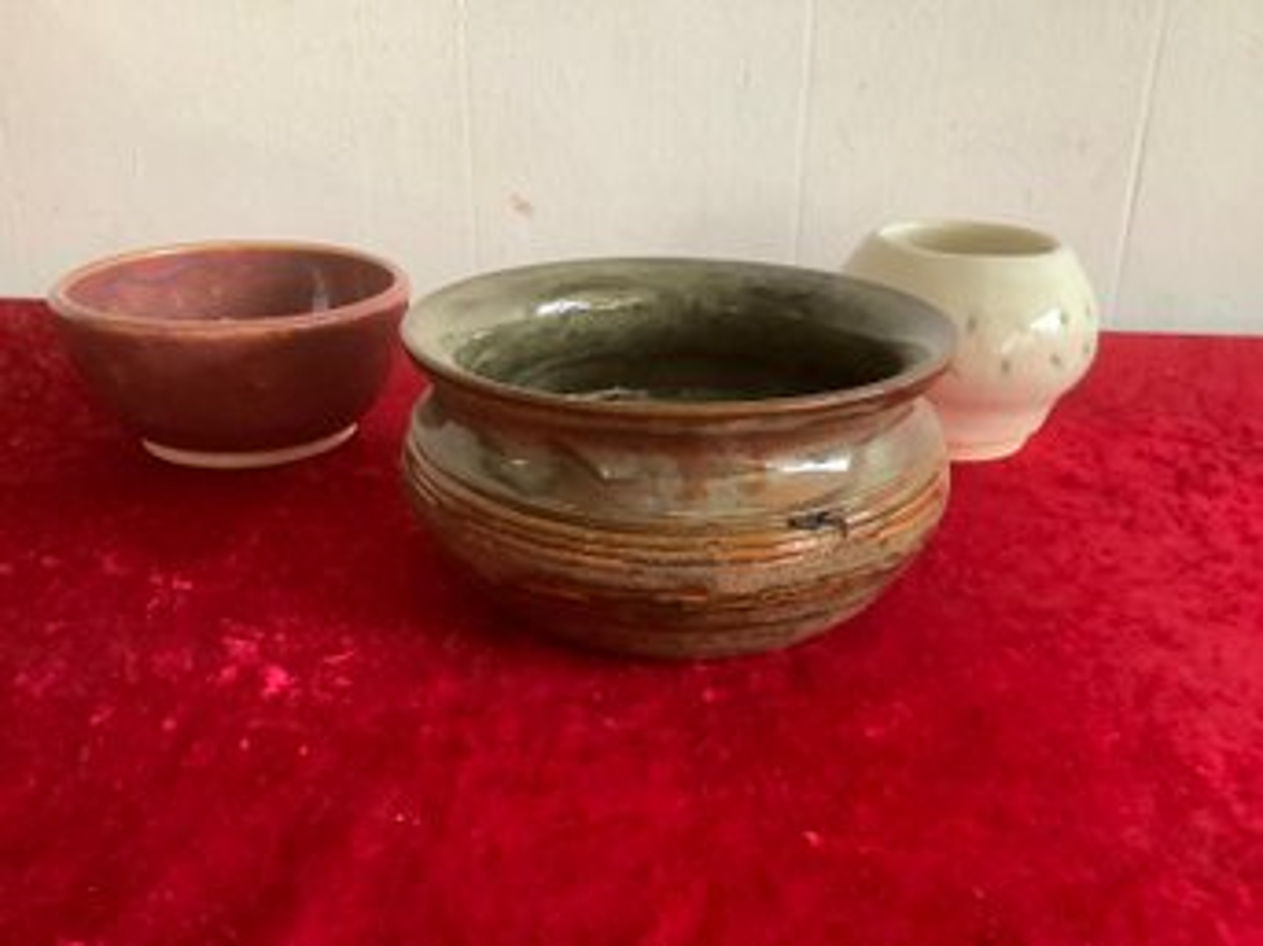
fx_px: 1131
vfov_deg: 45.4
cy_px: 473
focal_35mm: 31
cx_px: 632
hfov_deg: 58.4
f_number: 2.4
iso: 320
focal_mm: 3.3
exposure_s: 1/60
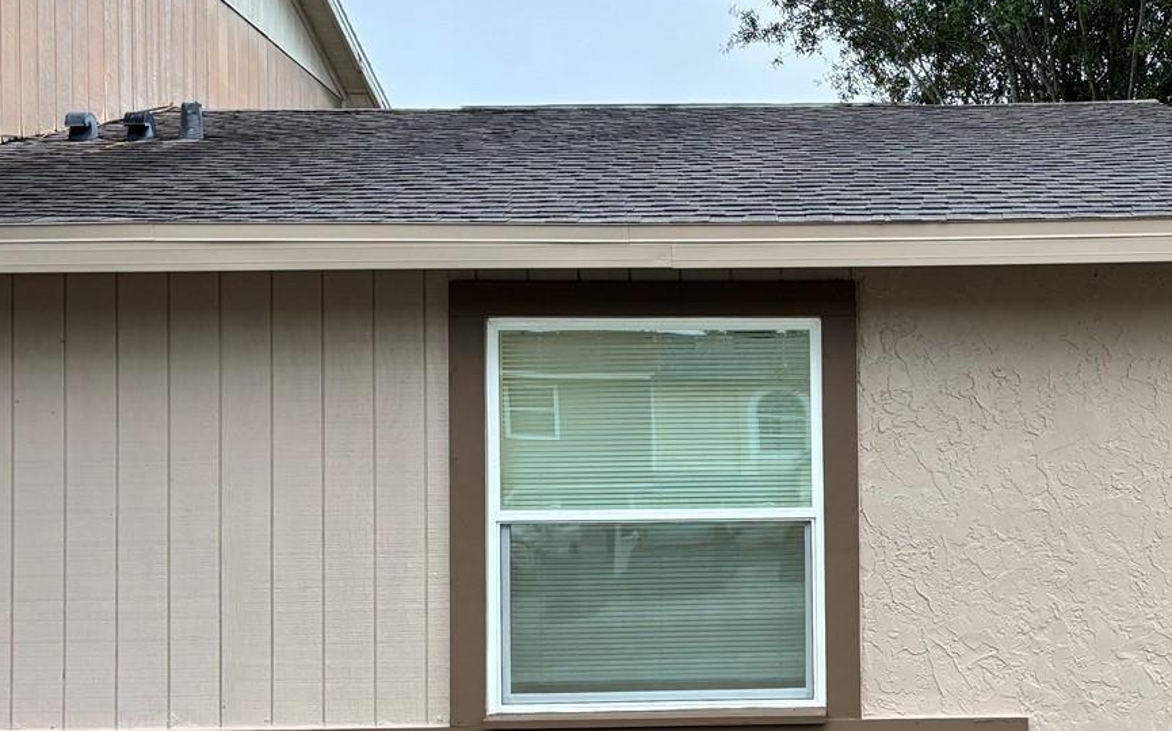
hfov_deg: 38.6
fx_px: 1628
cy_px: 451
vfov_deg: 25.3
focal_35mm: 51
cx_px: 871
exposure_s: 1/121
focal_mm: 5.96
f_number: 1.6
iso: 125
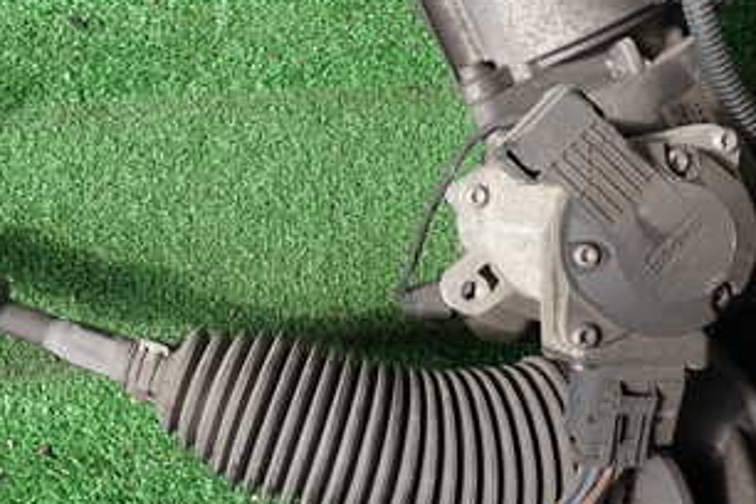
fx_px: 1071
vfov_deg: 26.4
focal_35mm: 51
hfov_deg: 38.2
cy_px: 185
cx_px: 217
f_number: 2.8
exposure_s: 1/125
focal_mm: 4.5
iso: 100
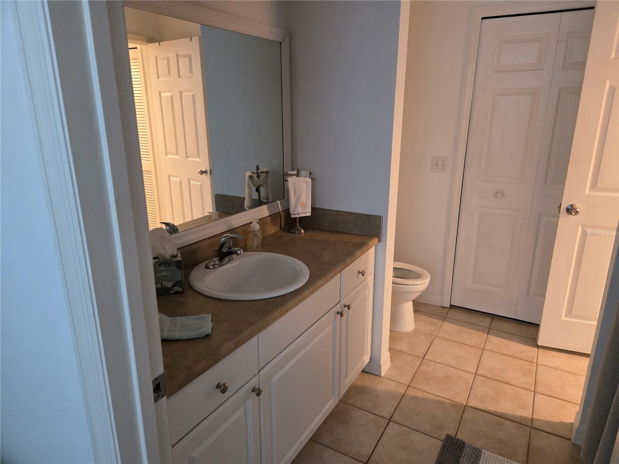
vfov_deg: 58.9
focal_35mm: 23
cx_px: 310
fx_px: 411
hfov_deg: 73.9
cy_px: 232
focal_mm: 5.4
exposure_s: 1/120
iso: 800
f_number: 1.8
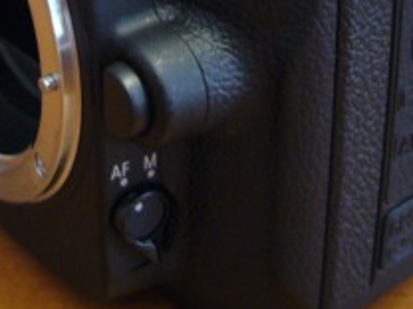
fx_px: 1026
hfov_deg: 22.7
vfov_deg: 16.4
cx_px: 155
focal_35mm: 86
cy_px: -67
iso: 200
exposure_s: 1/10
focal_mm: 4.6
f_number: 2.8
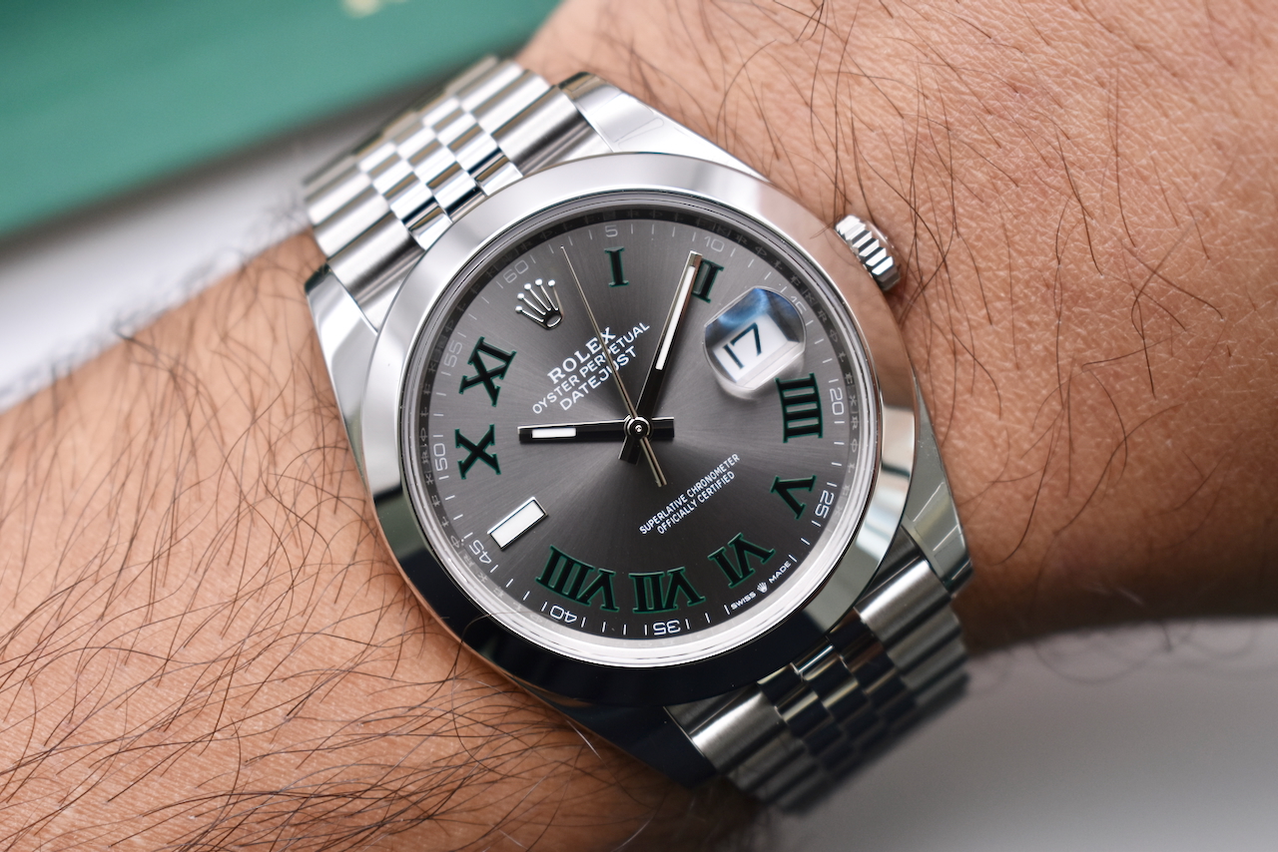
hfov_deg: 28.1
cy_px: 426
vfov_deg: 18.9
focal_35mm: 72
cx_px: 639
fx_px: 2556
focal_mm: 48
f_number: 5.6
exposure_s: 1/125
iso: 560
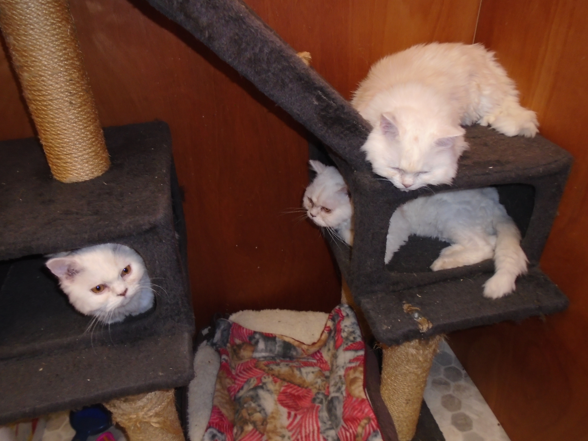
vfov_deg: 53.1
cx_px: 294
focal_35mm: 26
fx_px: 442
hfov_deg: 67.3
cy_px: 220
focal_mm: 4.6
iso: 200
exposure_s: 1/30
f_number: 3.2
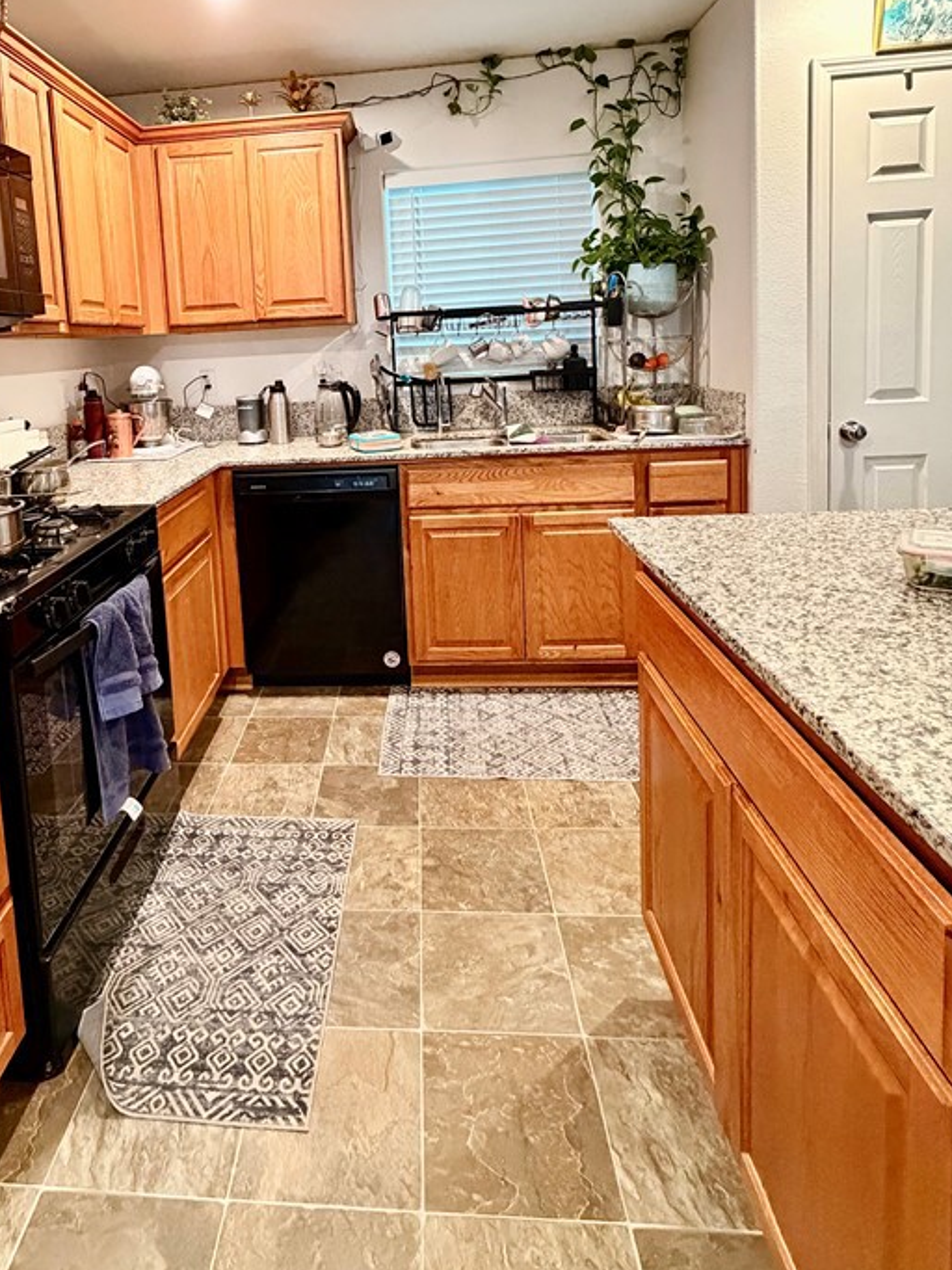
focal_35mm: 21
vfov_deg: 76.5
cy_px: 424
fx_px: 770
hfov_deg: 62.3
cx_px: 340
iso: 640
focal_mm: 2.22
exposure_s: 1/60
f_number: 2.2
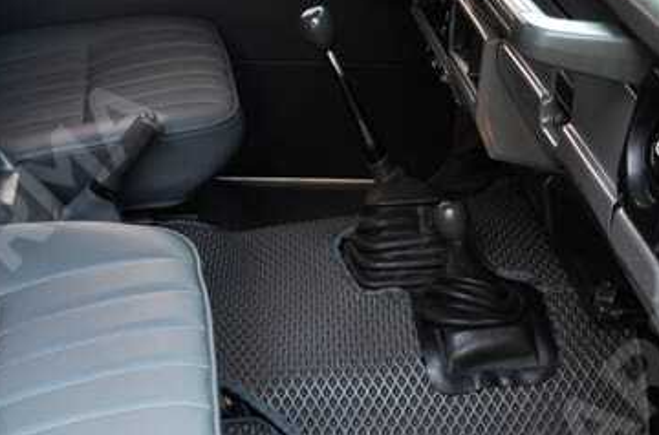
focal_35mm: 60
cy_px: 454
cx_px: 242
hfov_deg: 33.3
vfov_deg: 21.5
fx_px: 1095
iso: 450
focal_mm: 18
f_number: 4
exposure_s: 1/60
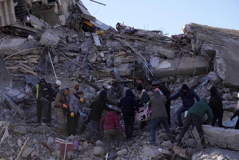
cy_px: 80
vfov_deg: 18.0
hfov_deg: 26.6
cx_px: 120
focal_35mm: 76
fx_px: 505
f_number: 4
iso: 200
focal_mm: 76
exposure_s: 1/1000
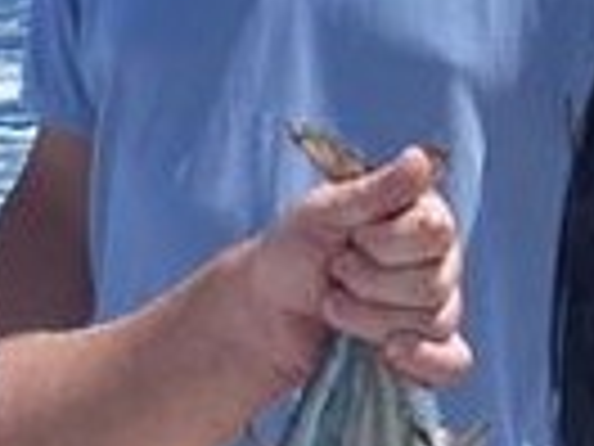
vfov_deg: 8.4
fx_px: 3037
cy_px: 225
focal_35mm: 177
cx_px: 212
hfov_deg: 11.2
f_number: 5.6
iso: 64
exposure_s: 1/324
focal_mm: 6.2
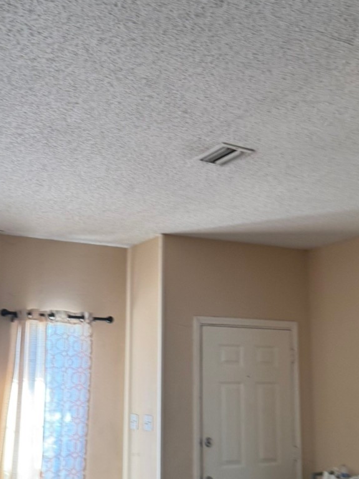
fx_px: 664
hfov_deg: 30.3
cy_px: 272
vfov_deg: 39.6
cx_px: 185
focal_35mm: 48
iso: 125
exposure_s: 1/60
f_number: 1.78
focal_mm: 6.76
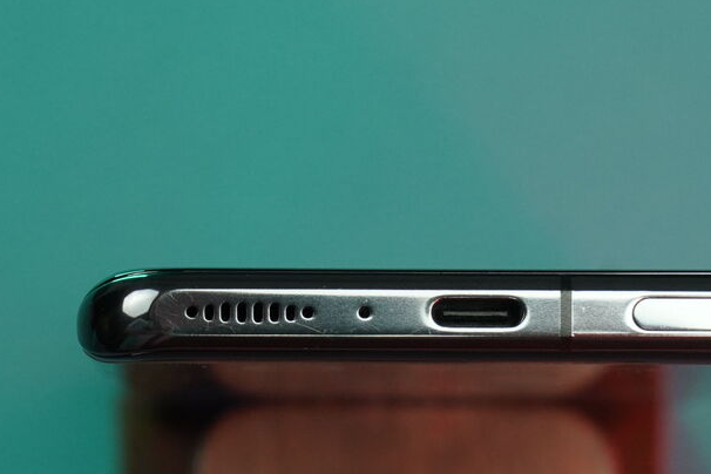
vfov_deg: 12.3
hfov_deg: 18.4
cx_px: 482
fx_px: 2192
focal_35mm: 111
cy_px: 316
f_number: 8
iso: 2000
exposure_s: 1/200
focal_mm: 70
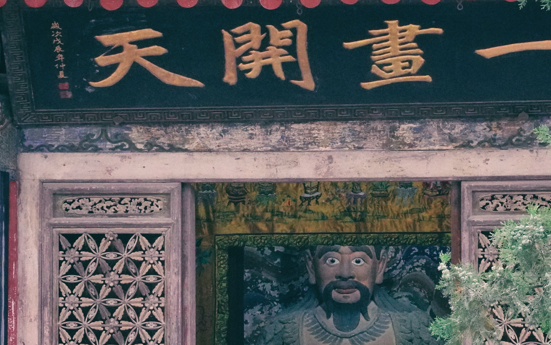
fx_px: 5721
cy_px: 149
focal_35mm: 381
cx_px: 348
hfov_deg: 5.5
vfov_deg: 3.4
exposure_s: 1/160
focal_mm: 135
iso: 6400
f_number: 14
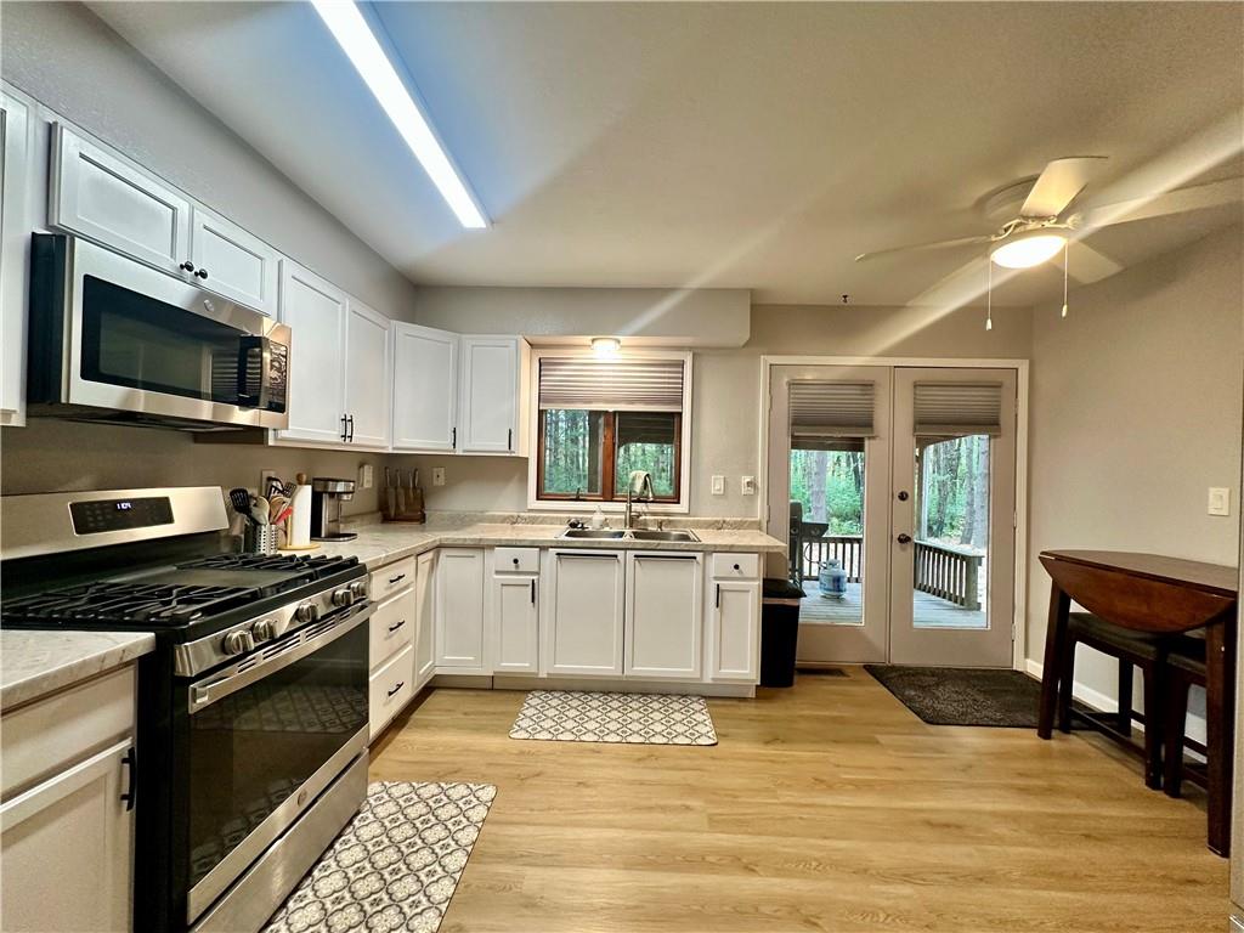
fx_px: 503
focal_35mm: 14
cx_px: 622
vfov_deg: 85.7
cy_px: 466
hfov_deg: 102.1
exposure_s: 1/60
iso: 160
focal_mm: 2.22
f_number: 2.2
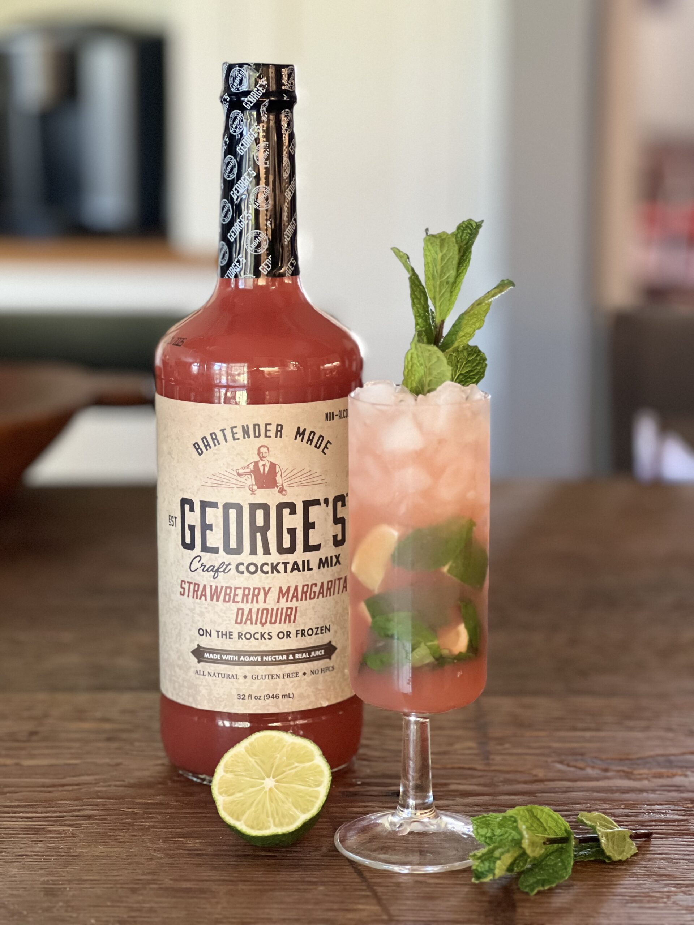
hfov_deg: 19.1
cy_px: 462
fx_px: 2058
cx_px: 347
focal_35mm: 77
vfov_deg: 25.3
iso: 400
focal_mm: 9
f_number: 2.8
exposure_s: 1/30
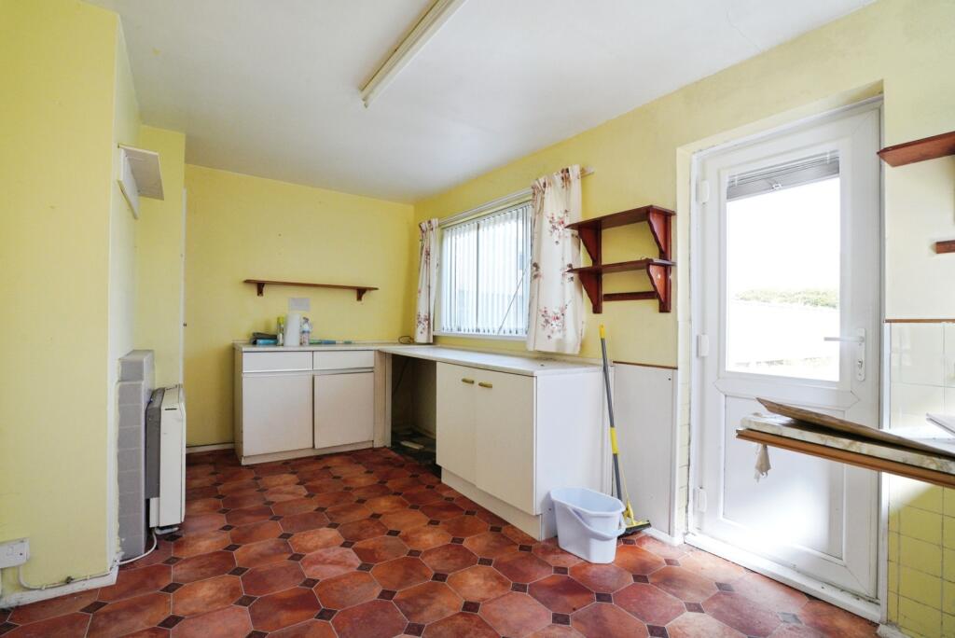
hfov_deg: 96.7
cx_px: 478
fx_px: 425
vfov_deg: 73.8
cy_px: 319
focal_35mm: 16
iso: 2000
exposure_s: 1/125
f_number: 8
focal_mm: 16
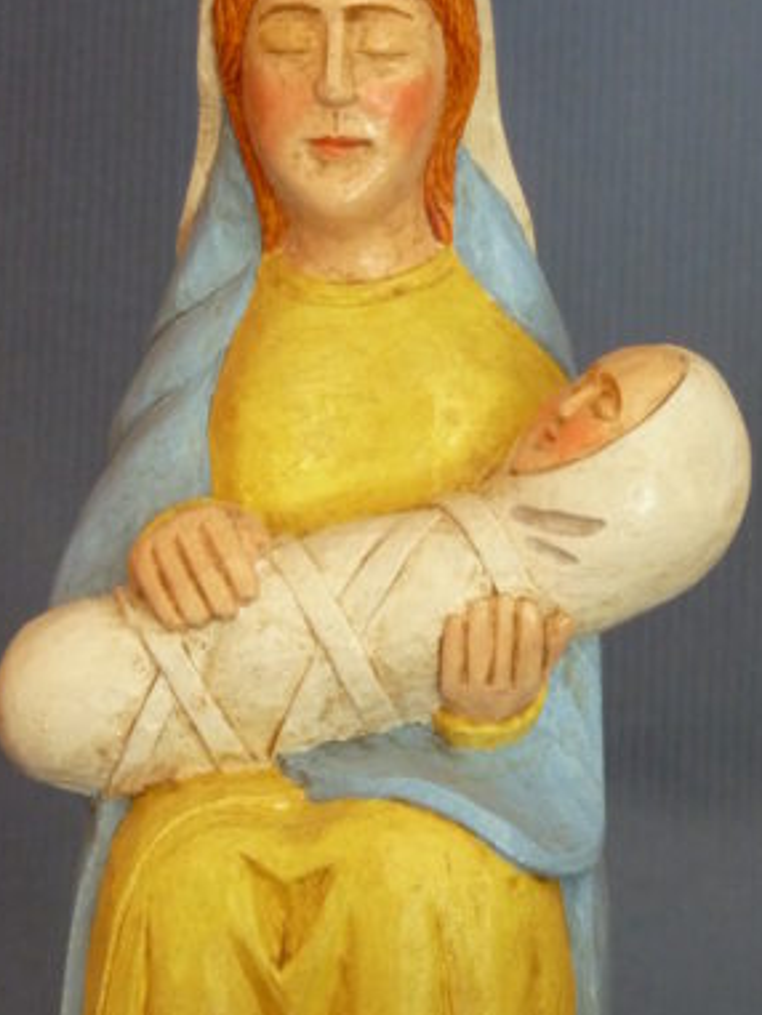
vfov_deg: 9.6
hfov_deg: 7.3
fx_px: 6014
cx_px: 368
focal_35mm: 205
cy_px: 650
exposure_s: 1/40
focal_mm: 21.6
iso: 400
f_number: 3.6
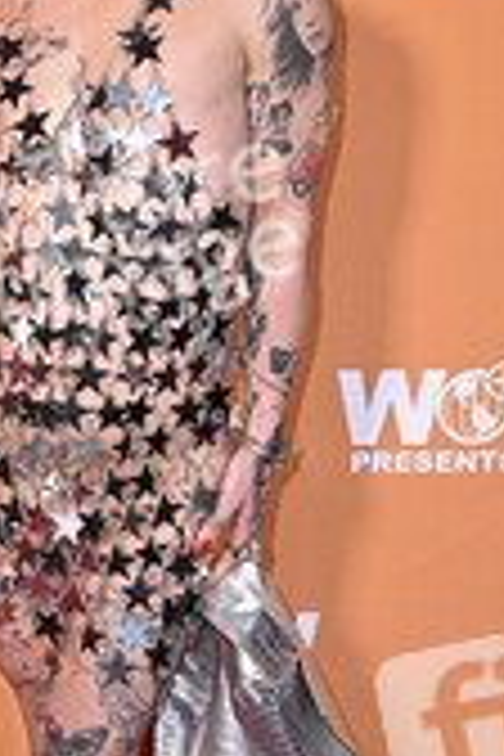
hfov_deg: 16.6
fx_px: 1726
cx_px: 198
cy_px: 477
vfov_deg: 24.6
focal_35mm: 82
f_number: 7.1
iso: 1600
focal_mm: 34.5
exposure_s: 1/200
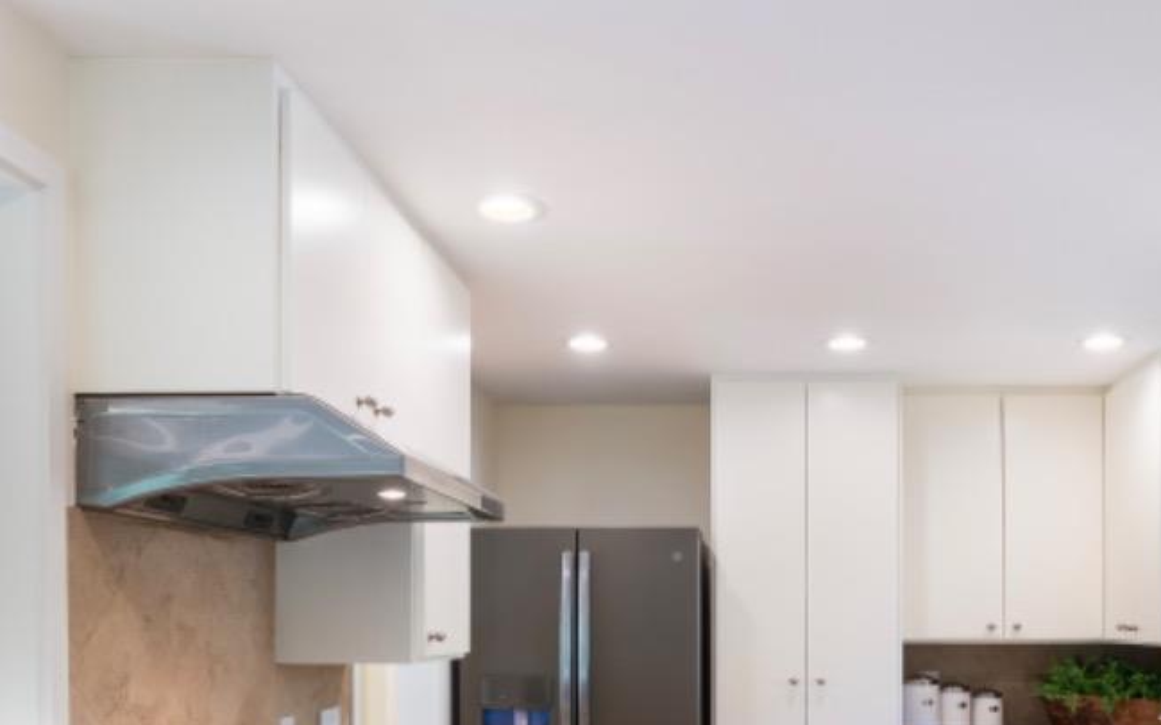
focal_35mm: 33
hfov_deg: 57.0
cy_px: 605
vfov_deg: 36.6
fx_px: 1044
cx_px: 767
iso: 100
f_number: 14
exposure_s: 1.3
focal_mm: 14
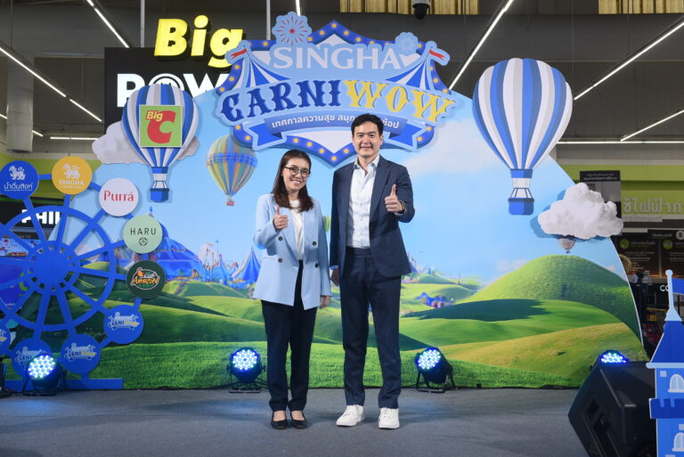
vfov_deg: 33.4
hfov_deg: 48.4
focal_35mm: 40
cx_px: 342
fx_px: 760
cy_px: 228
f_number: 5.6
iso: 640
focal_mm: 40
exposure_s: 1/200
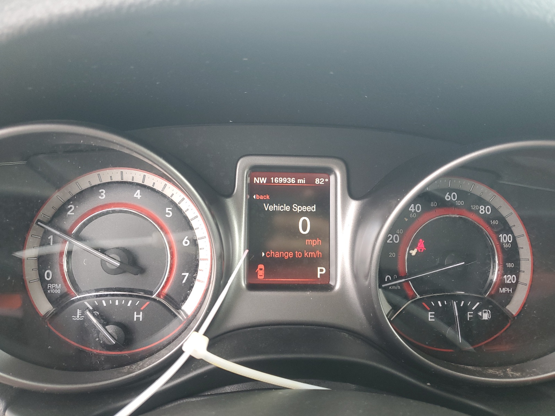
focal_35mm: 26
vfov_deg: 53.1
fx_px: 417
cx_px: 278
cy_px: 208
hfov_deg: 67.3
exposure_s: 1/120
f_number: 1.5
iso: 82
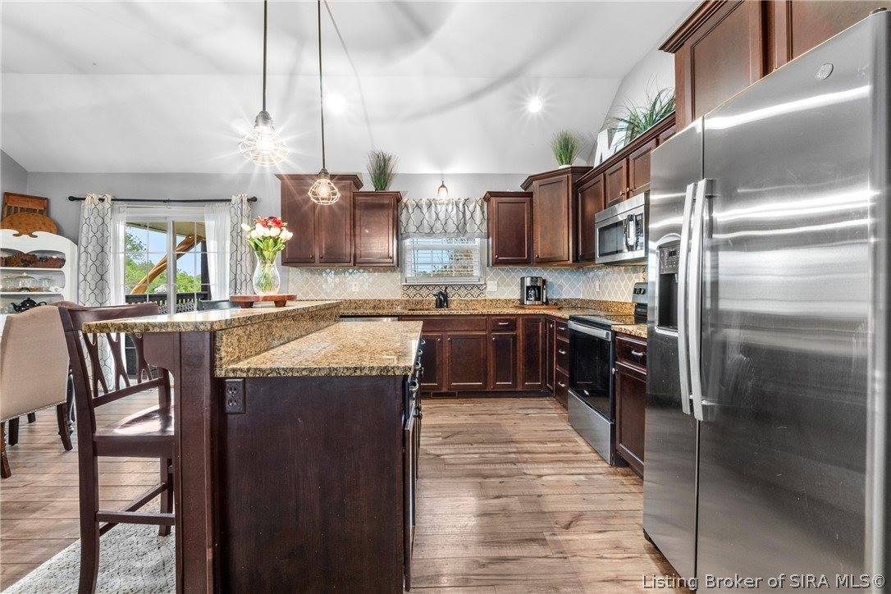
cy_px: 297
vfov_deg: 77.3
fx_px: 371
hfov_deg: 100.4
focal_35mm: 15
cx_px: 446
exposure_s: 1/1.25
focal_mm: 10
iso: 400
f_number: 11
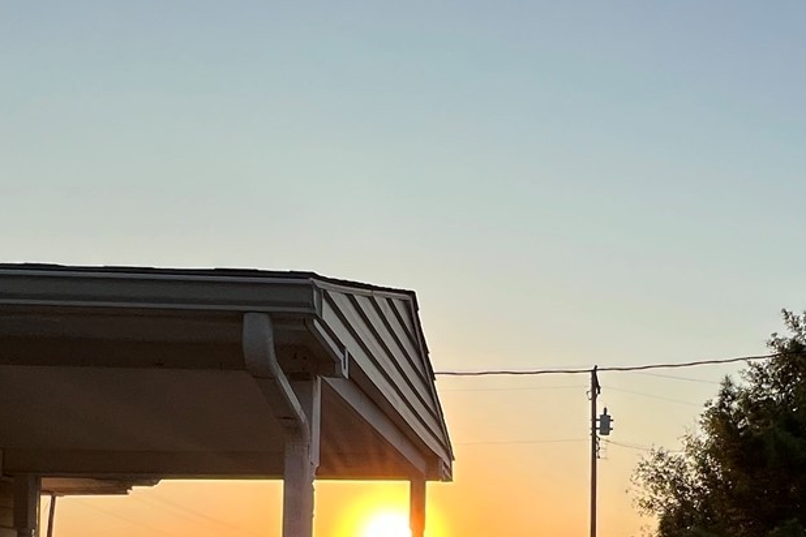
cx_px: 676
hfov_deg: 43.6
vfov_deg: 28.9
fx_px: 940
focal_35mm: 42
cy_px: 592
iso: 32
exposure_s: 1/889
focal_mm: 1.57
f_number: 1.8
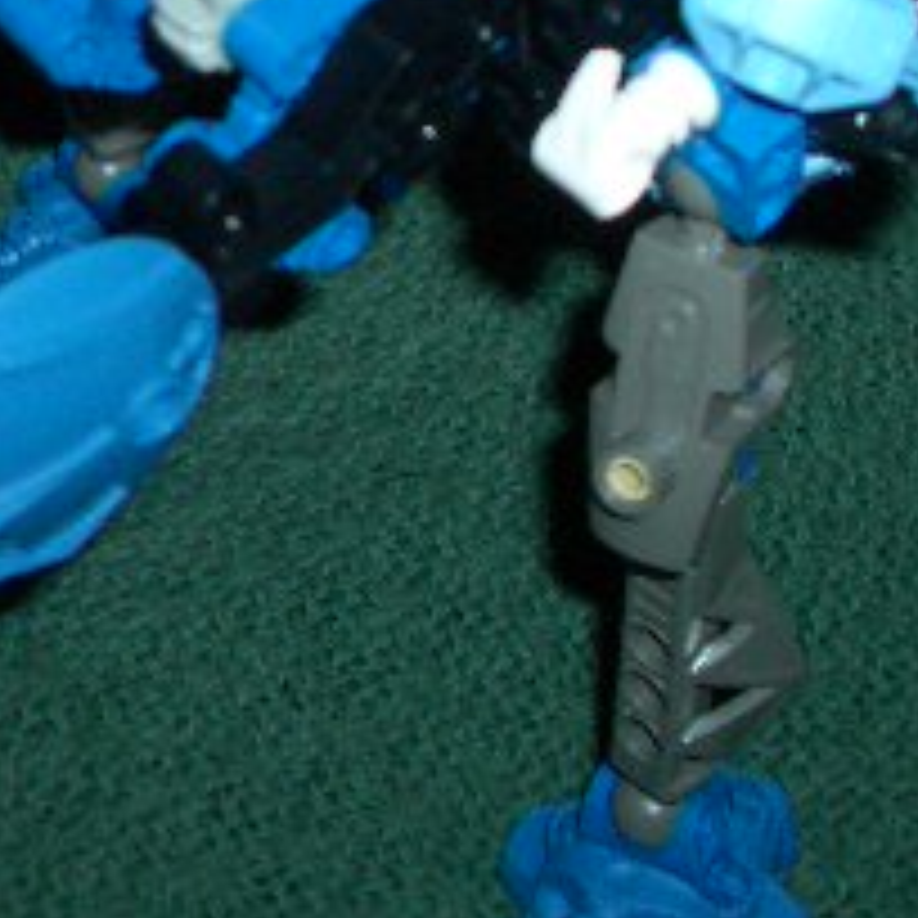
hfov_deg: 17.9
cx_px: 279
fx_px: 2910
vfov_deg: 17.2
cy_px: -144
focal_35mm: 97
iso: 100
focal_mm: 5.8
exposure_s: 1/60
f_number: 2.6
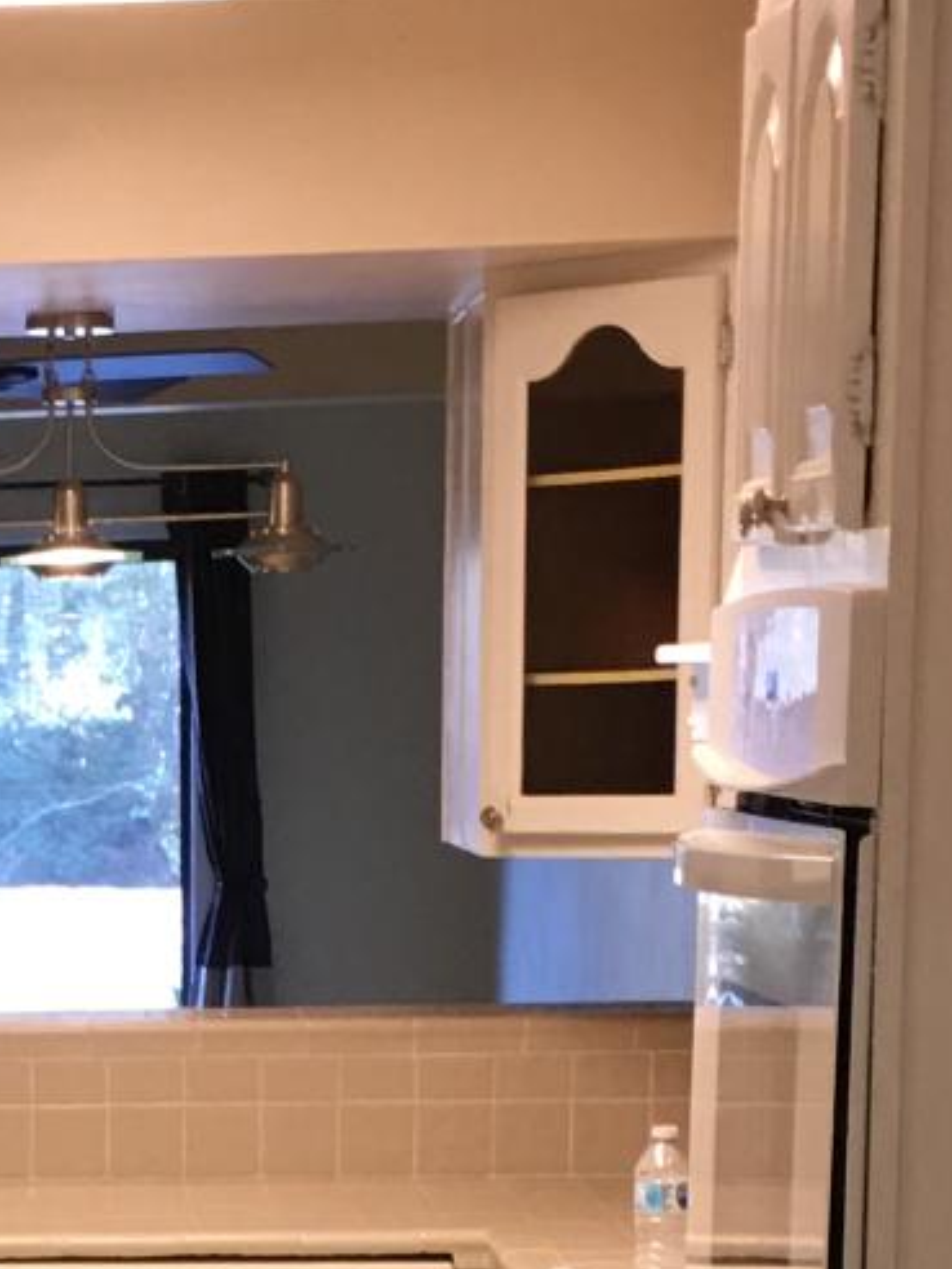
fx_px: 4327
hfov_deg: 12.0
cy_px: 1460
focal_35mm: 118
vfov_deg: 16.1
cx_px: -459
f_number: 2.2
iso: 40
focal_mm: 4.15
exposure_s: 1/15
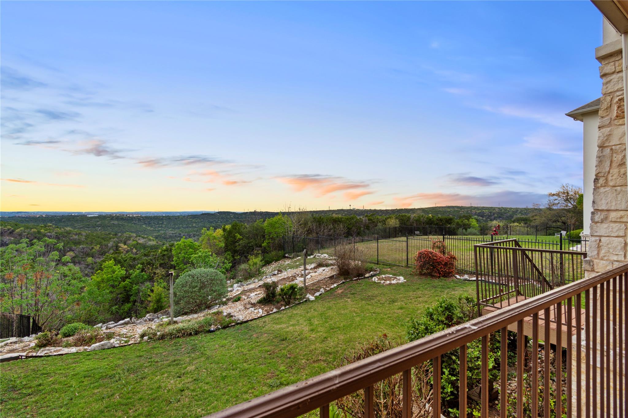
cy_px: 209
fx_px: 262
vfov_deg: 77.3
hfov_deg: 100.4
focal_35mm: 15
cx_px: 314
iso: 100
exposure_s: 1/8
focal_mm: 10
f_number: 9
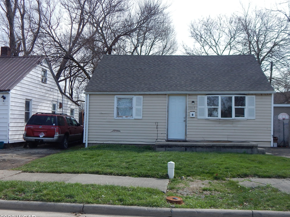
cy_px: 110
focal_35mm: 37
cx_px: 152
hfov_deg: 50.1
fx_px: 310
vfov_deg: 38.7
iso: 125
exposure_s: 1/800
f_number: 3.3
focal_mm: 6.1
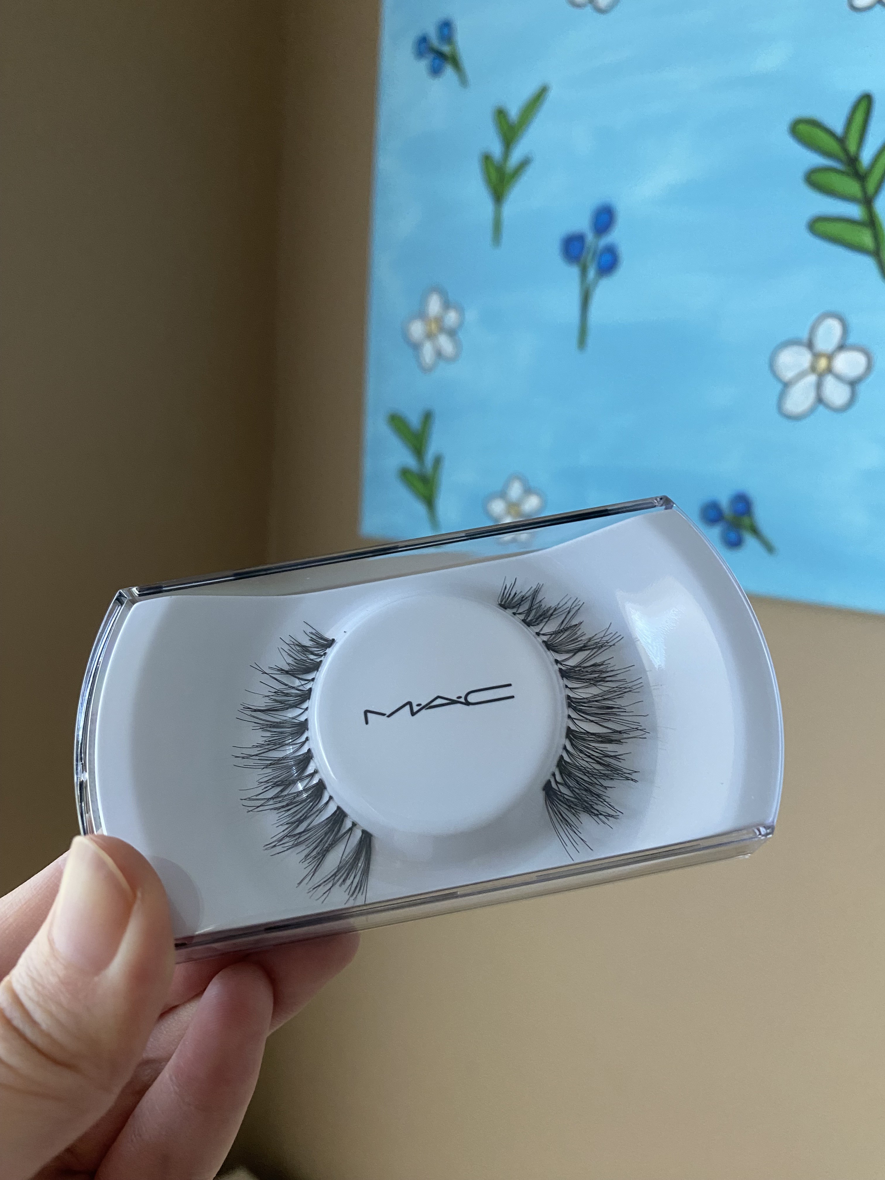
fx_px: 852
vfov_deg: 69.4
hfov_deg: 54.9
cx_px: 442
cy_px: 590
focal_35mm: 25
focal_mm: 4.25
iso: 200
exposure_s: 1/60
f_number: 1.8
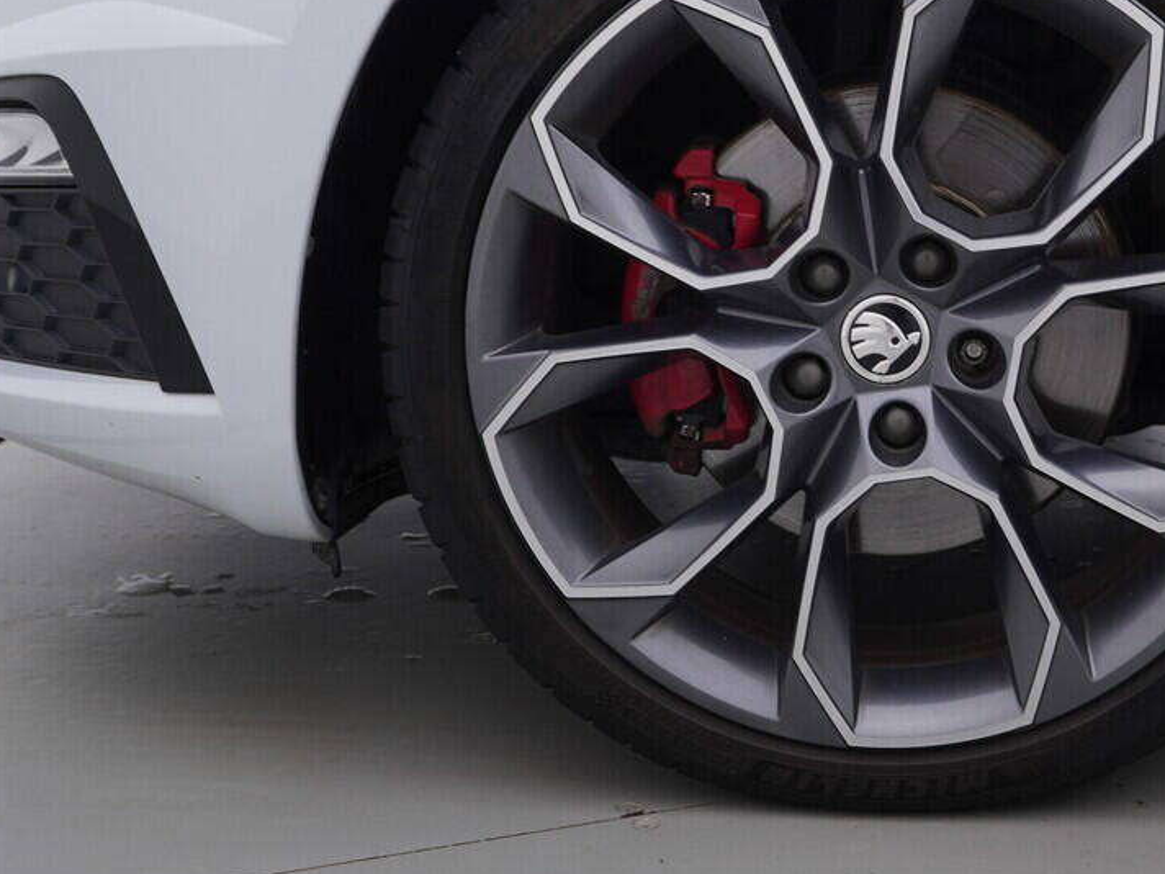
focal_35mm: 70
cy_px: 265
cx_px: 897
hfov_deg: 27.3
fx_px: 2356
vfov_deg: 20.9
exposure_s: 1/80
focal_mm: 24
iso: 125
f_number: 4
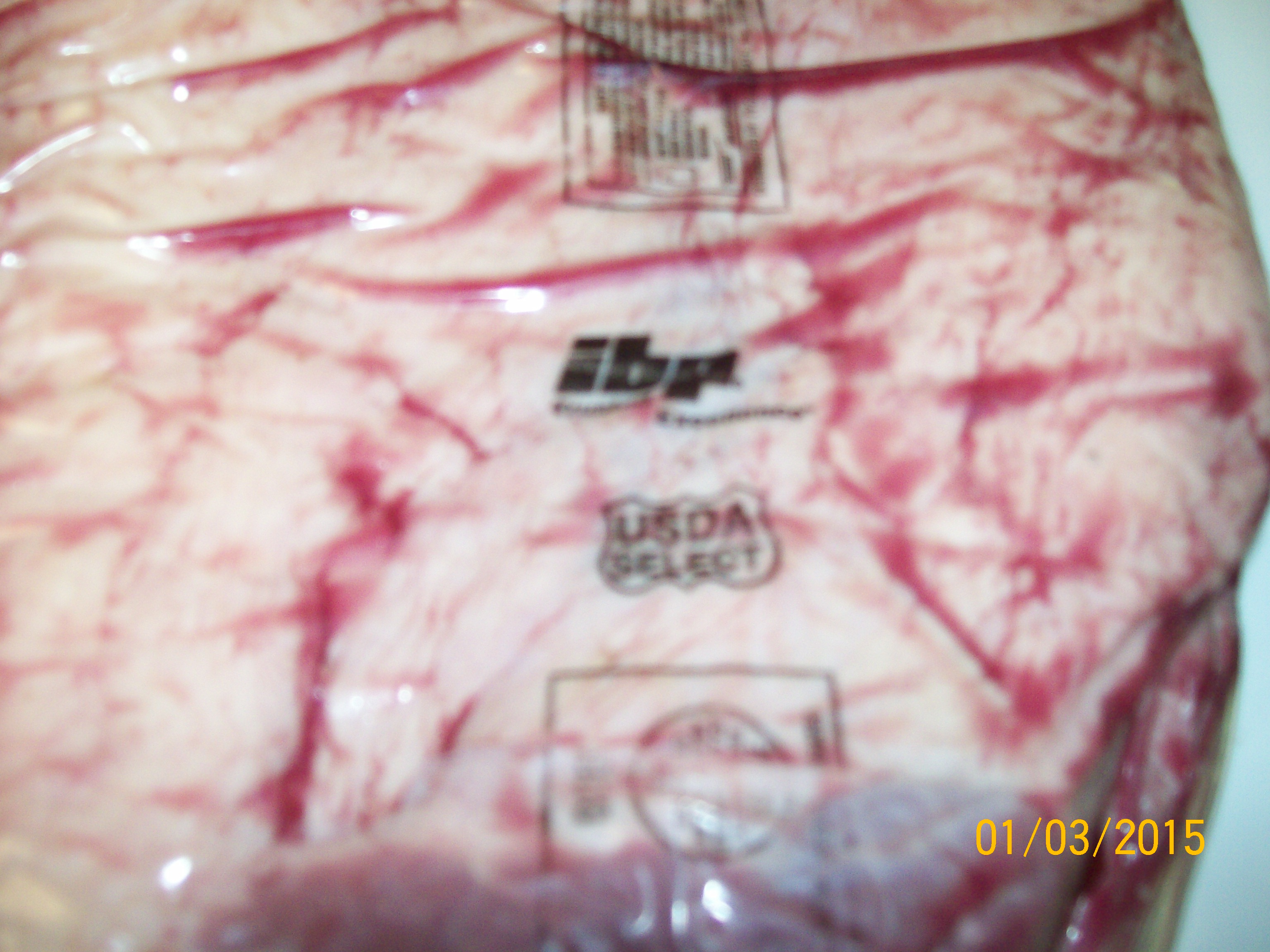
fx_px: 1321
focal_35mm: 36
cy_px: 476
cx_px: 635
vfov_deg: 39.7
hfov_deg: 51.4
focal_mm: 6
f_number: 2.7
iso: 140
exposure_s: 1/64
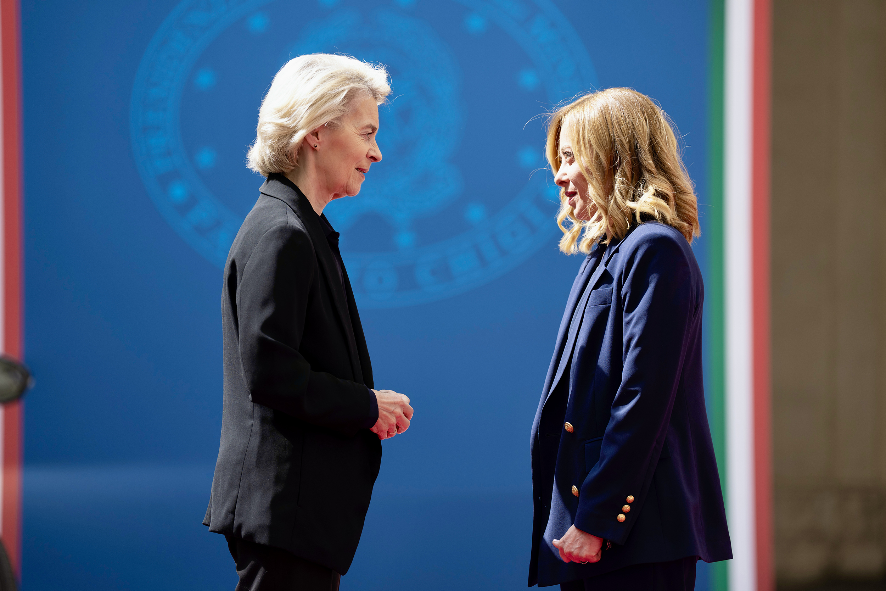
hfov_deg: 13.2
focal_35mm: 155
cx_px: 443
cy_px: 296
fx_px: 3815
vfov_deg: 8.9
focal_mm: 155
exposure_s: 1/500
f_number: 2.8
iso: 125
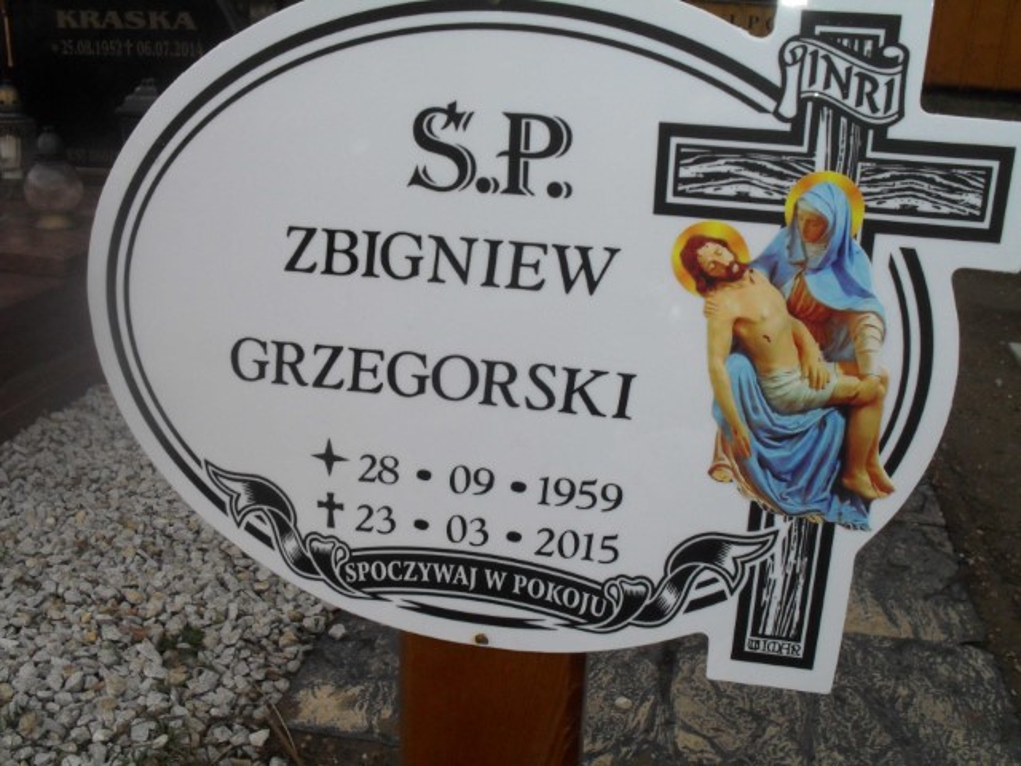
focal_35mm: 35
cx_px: 510
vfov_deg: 40.7
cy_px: 383
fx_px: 1032
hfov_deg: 52.6
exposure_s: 1/500
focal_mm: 6.3
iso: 200
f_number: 8.4
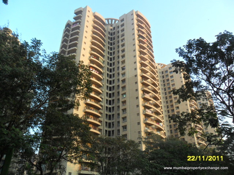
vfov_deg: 51.4
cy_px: 88
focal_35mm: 27
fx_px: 183
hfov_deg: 65.3
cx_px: 117
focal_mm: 4.9
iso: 100
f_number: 3.5
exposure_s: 1/90
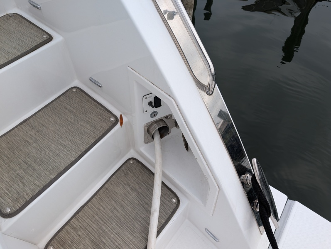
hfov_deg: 71.5
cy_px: 124
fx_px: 230
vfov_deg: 56.9
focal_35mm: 24
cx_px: 166
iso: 20
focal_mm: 6.9
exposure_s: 1/1081
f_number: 1.68
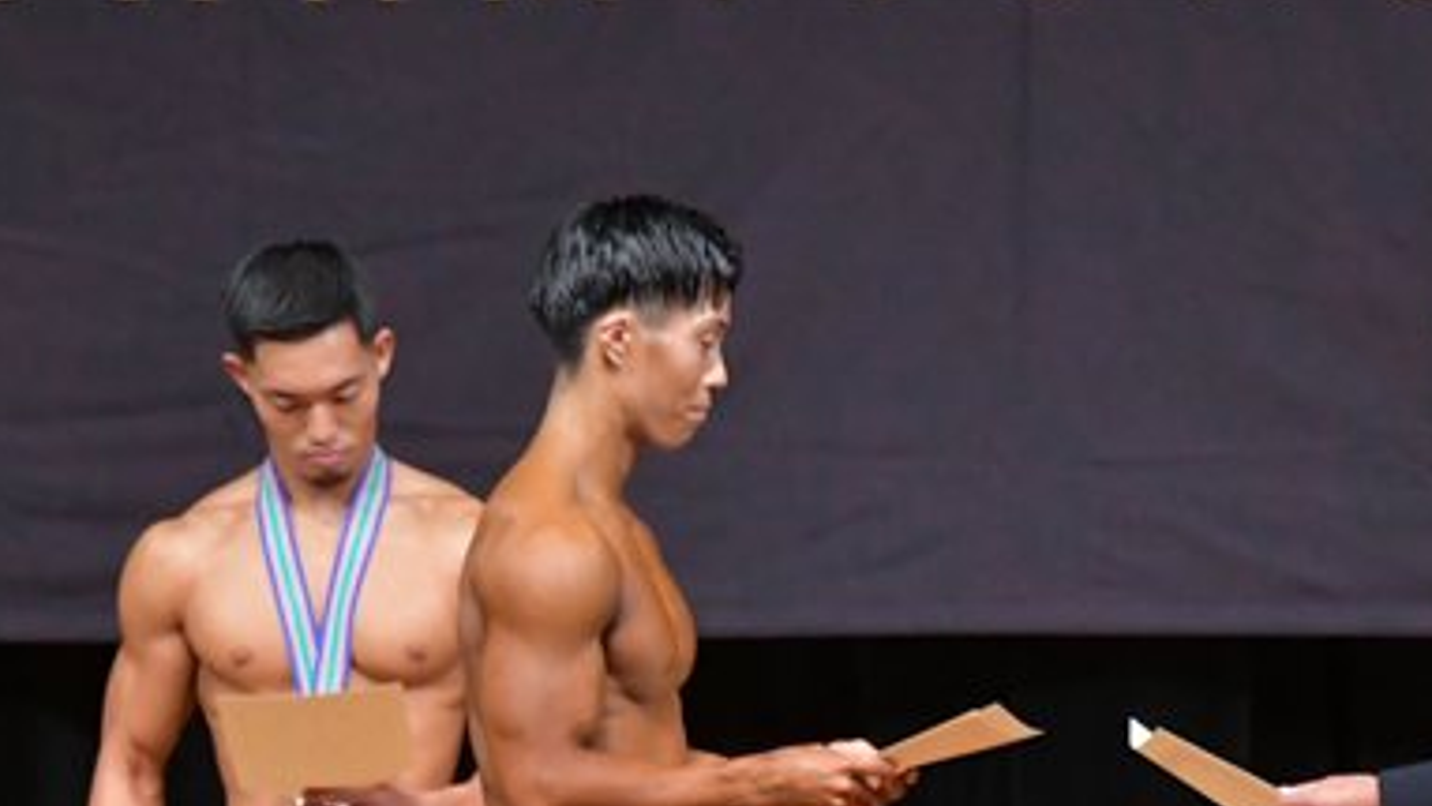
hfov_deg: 4.0
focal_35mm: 542
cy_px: 952
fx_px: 20583
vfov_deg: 2.2
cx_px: 1130
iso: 5000
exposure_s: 1/400
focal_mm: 170
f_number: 5.6
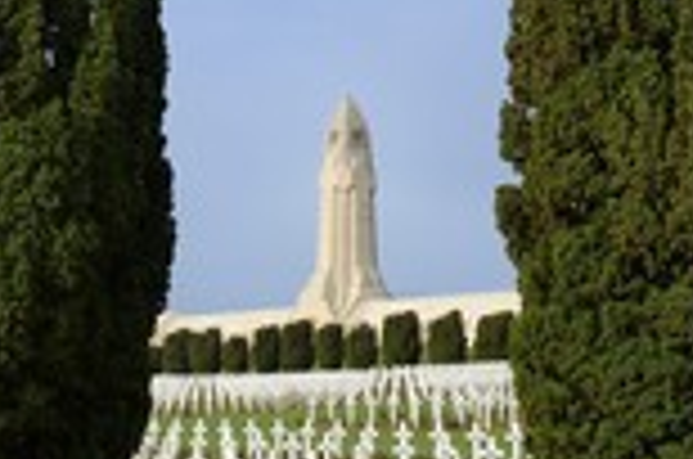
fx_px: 1787
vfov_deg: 14.6
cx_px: 36
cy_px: 238
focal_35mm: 93
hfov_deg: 21.3
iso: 200
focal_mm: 34
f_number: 11
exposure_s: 1/250
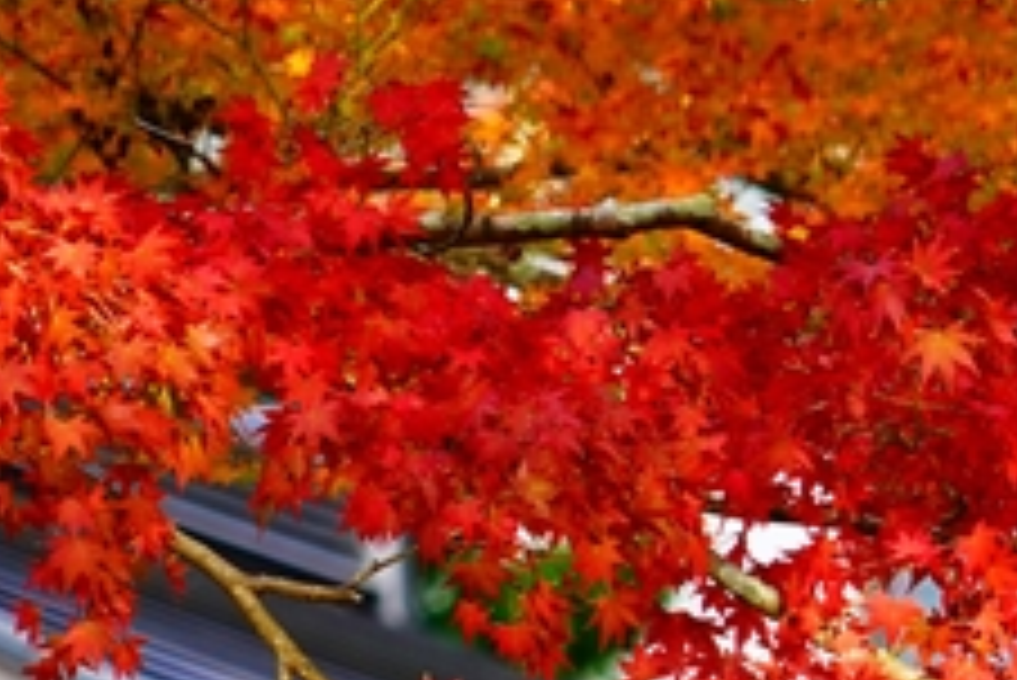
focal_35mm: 849
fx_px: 23999
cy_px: 925
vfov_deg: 1.6
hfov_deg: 2.4
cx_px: 1166
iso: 500
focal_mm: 240
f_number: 6.3
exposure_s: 1/250
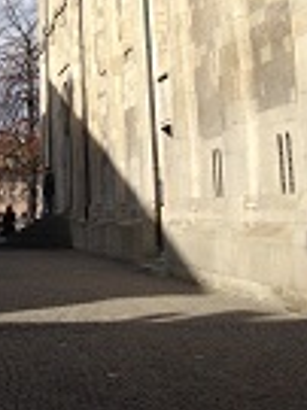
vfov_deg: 17.5
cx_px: -30
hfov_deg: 13.9
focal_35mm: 104
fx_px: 1232
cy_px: -149
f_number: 2.4
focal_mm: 4.28
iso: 50
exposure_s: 1/1905
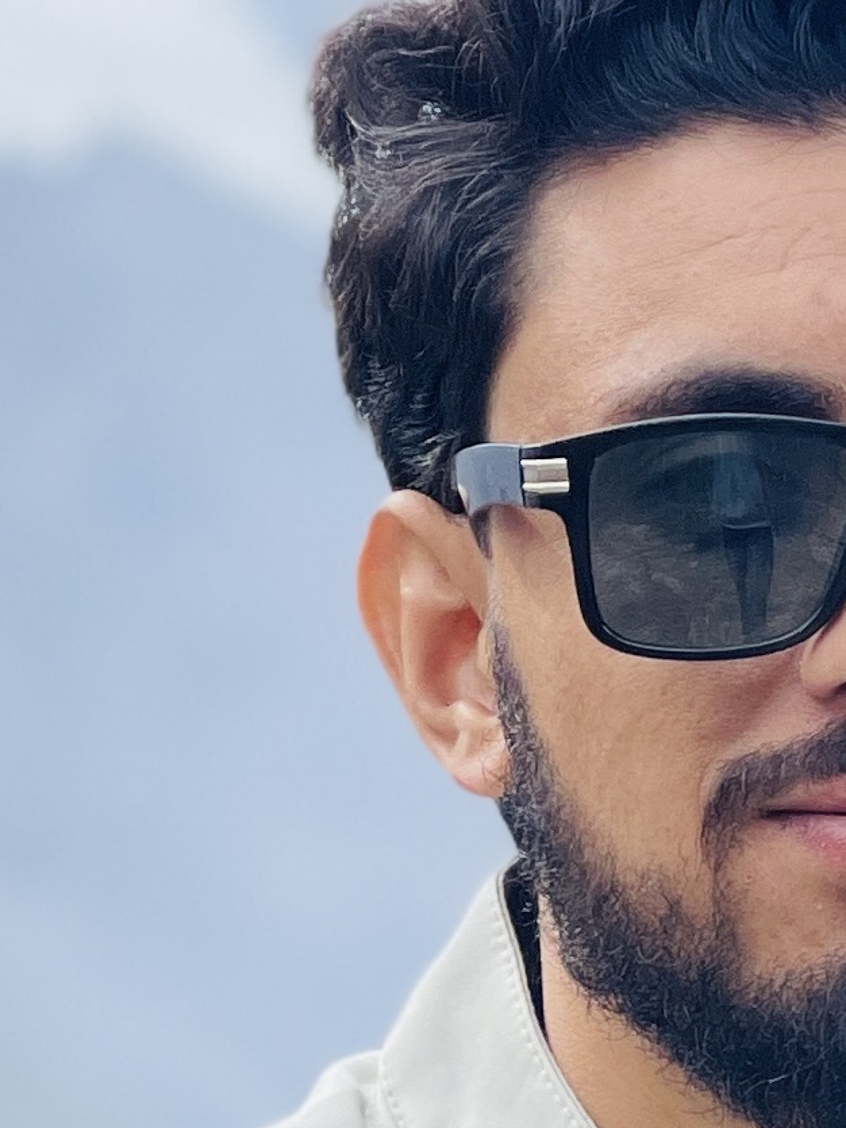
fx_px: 10072
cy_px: 1810
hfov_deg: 4.8
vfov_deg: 6.3
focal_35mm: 309
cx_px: 1268
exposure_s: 1/612
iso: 32
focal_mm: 7.5
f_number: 2.2
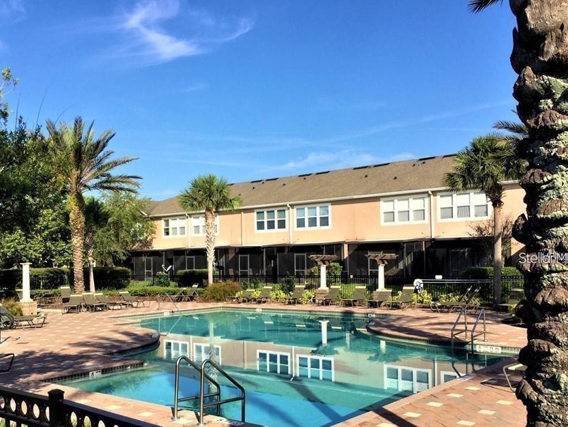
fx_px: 624
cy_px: 257
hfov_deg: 48.7
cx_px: 235
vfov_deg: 37.6
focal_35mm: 38
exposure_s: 1/916
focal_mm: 3.3
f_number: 2.4
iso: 25
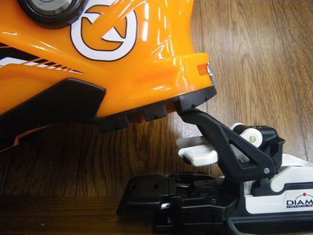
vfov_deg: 49.7
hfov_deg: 63.4
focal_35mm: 28
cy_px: 118
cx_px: 156
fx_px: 253
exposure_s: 1/50
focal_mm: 5
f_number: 3.5
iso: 800
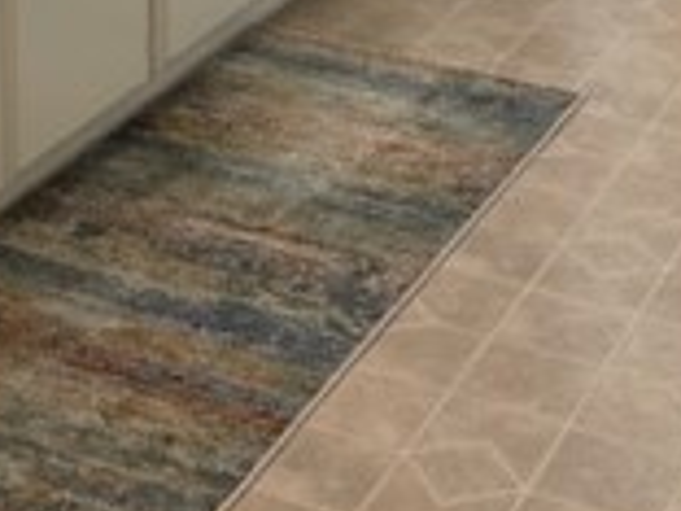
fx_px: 2105
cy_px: -406
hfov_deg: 18.2
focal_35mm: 107
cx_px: 144
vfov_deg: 12.6
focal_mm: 5.1
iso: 80
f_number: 1.6
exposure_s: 1/60
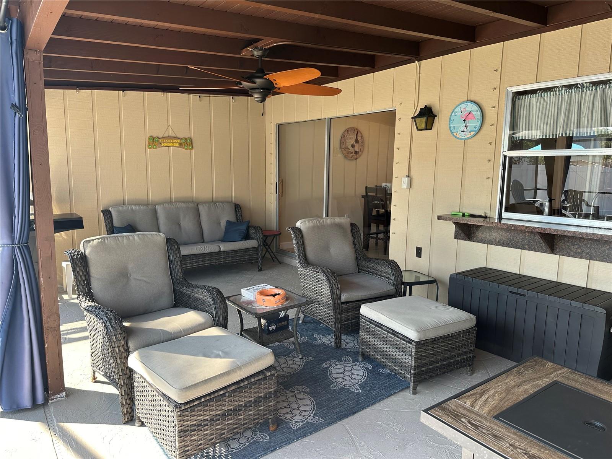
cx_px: 306
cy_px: 230
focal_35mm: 24
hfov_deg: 71.6
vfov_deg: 56.8
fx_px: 424
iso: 80
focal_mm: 6.86
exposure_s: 1/167
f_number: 1.78
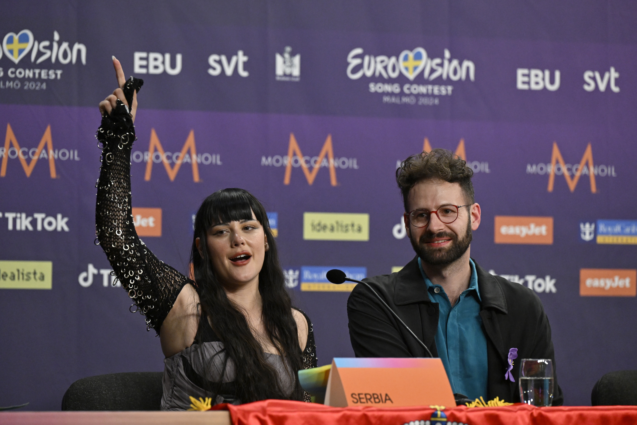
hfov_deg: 10.3
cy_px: 212
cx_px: 318
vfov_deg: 6.9
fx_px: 3539
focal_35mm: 200
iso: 5000
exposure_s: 1/250
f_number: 4
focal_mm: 200
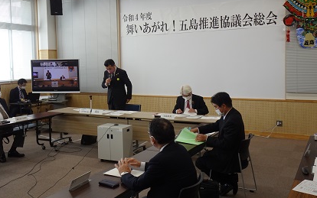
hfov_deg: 51.5
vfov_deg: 33.5
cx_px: 153
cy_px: 81
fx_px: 328
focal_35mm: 38
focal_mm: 5.57
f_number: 4
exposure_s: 1/40
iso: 125
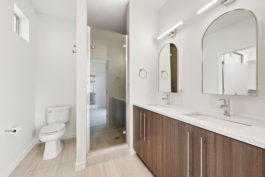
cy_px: 88
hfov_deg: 104.2
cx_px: 132
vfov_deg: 81.3
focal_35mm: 14
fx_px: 103
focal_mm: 14
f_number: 9
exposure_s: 1/6
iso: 640
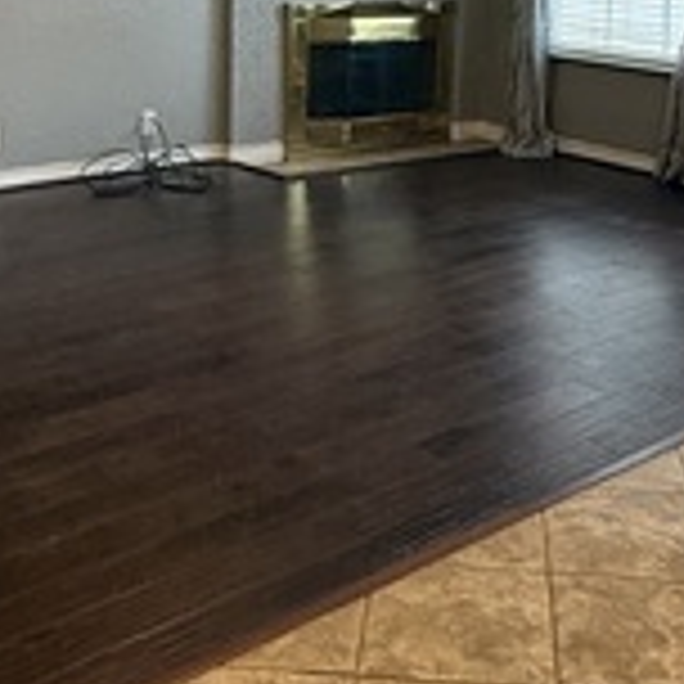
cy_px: 90
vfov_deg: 31.5
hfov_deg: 32.7
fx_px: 1162
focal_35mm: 52
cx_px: 392
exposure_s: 1/60
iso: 400
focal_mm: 2.22
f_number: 2.2
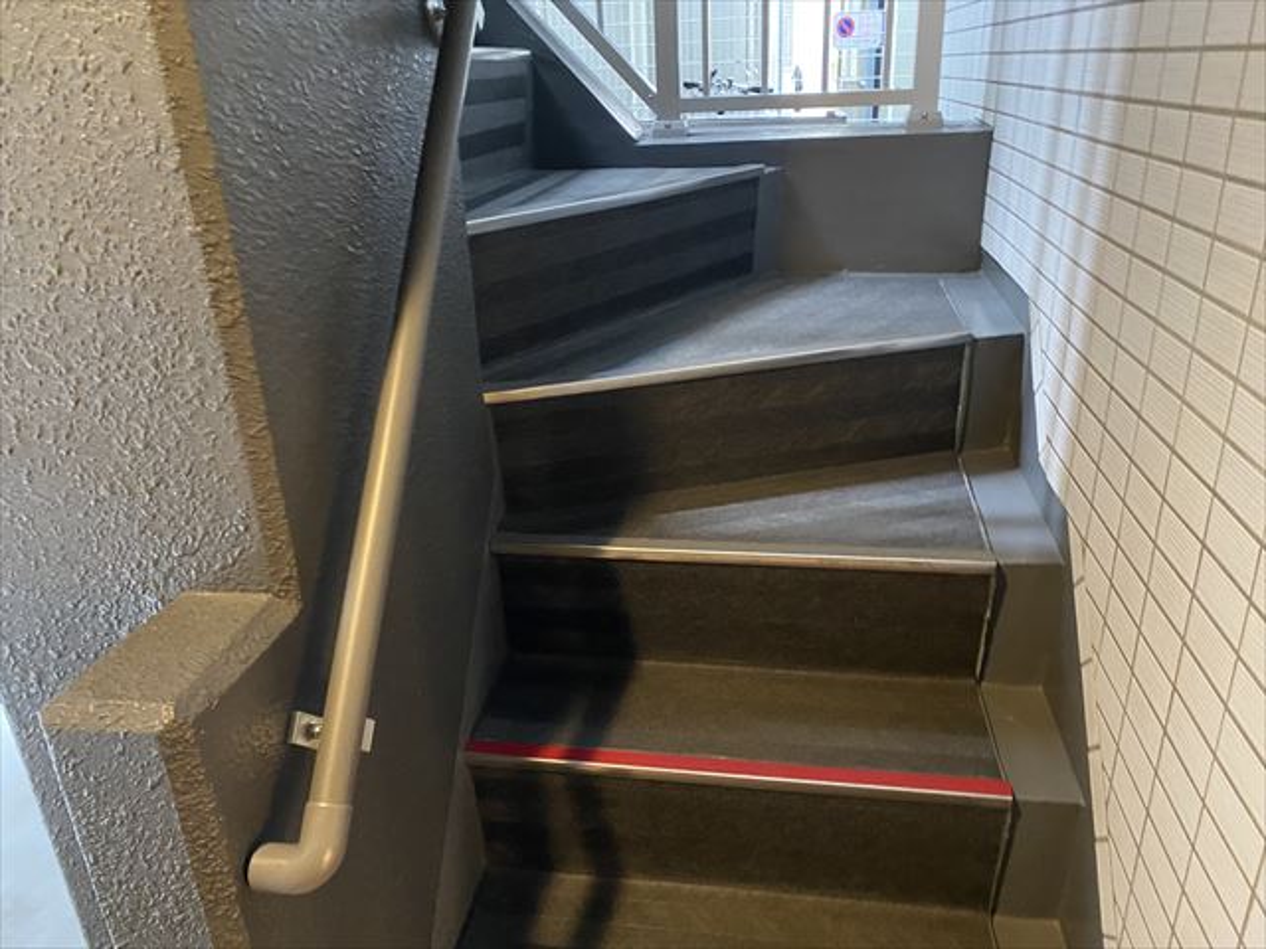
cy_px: 474
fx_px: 951
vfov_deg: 53.1
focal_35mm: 26
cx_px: 633
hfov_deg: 67.3
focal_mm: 4.25
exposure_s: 1/25
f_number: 1.8
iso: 640
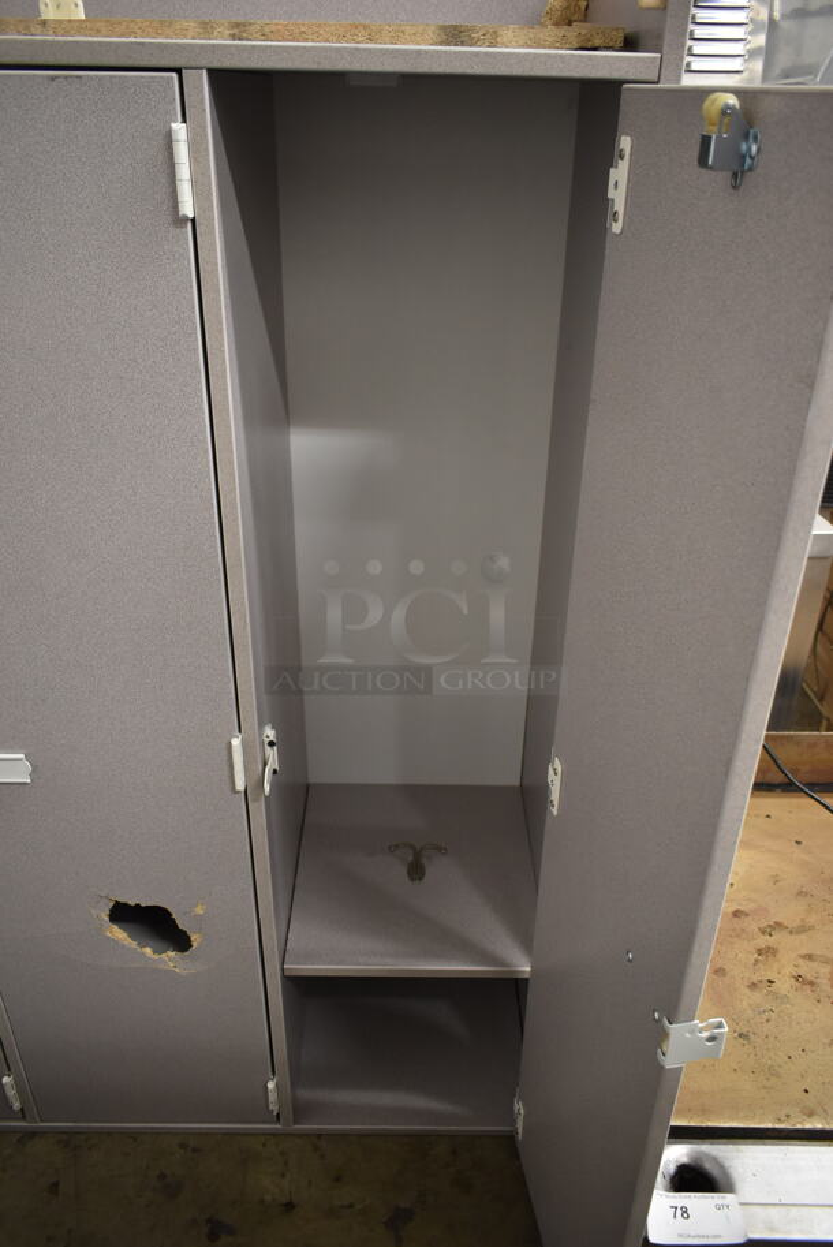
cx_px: 416
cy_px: 624
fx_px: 936
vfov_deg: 67.3
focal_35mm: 27
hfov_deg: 48.0
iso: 900
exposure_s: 1/30
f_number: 3.5
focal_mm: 18
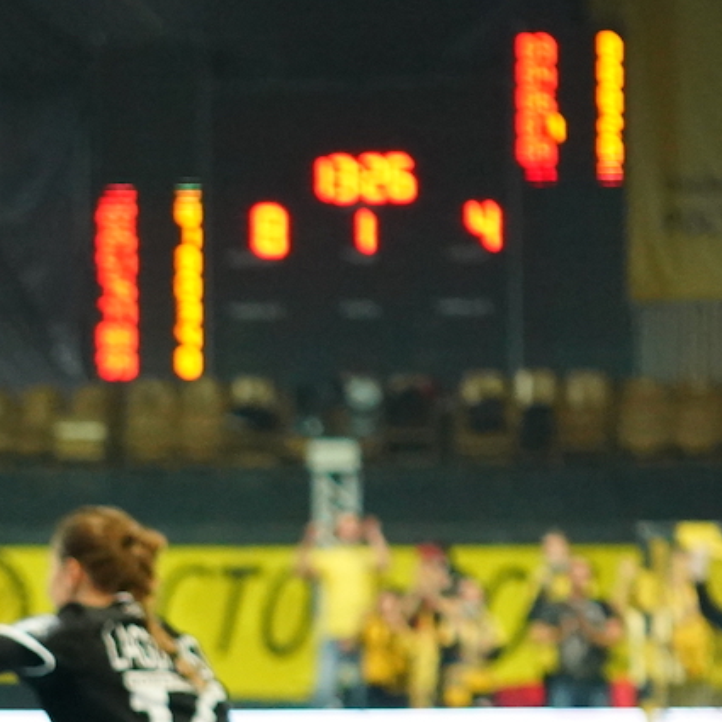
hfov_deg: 6.2
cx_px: -445
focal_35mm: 280
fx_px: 6607
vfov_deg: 6.2
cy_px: 1025
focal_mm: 70
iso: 5000
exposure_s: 1/1600
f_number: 3.2
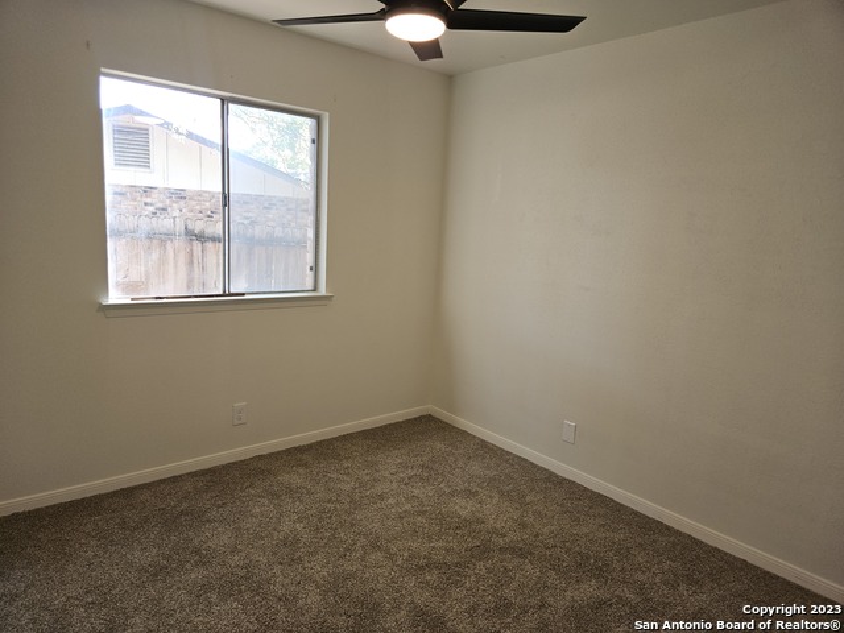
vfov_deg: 58.9
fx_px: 561
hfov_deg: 73.9
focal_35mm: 23
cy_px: 316
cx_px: 422
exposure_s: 1/60
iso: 50
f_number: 1.8
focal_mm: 5.4
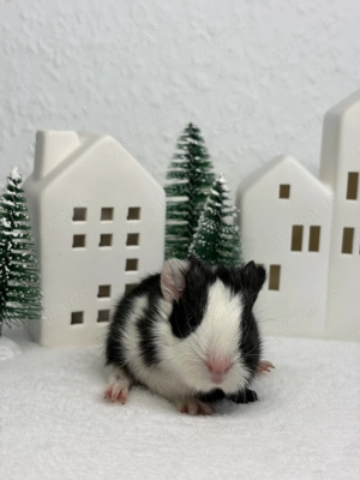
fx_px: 721
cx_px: 180
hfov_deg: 28.0
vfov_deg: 36.8
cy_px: 240
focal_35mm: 52
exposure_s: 1/100
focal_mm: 5.96
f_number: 1.6
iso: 25
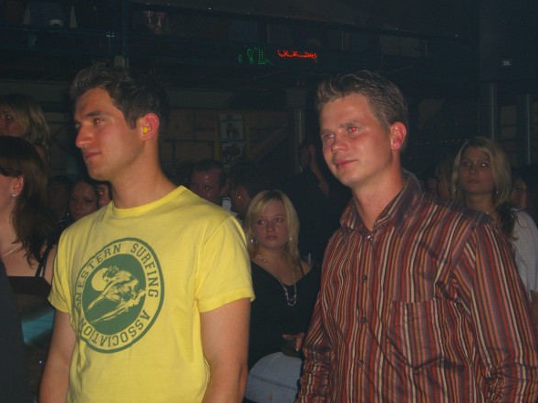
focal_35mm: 58
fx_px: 901
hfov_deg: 33.2
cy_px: 200
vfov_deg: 25.2
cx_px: 268
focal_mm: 11.8
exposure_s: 1/60
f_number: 3.6
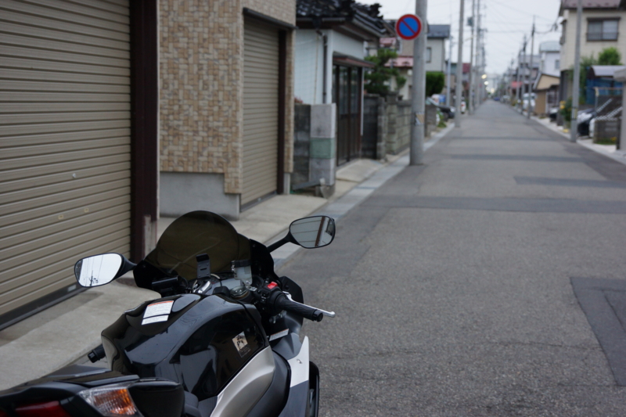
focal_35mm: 67
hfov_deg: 30.1
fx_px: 1165
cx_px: 313
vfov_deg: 20.3
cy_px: 208
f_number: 5
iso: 800
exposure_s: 1/80
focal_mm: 45
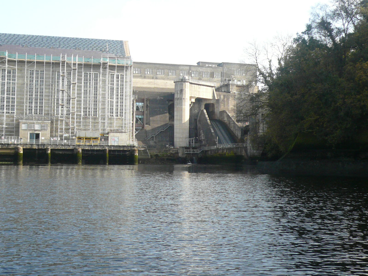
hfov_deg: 39.7
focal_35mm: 48
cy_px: 138
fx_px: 510
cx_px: 184
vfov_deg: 30.3
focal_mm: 5.2
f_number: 2.9
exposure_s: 1/320
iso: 100
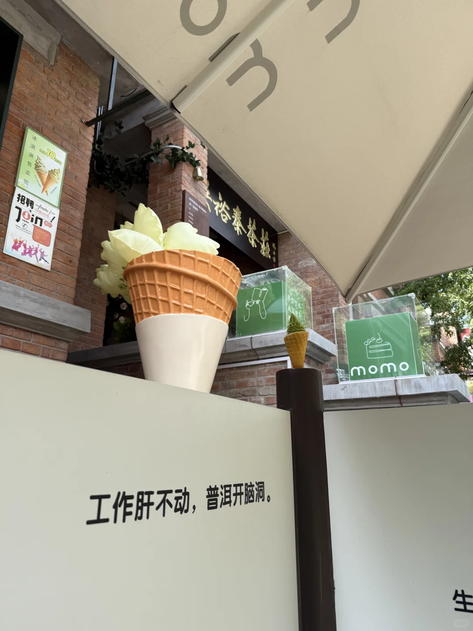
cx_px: 236
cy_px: 316
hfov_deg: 56.8
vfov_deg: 71.6
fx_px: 437
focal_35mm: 24
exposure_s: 1/967
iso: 80
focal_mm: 6.76
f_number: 1.78
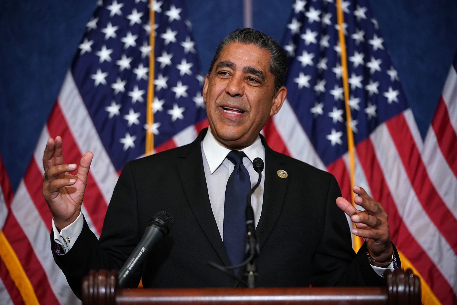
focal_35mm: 113
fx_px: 1434
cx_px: 228
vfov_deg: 12.1
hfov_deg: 18.1
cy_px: 152
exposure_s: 1/500
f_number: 2.8
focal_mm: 113
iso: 3200
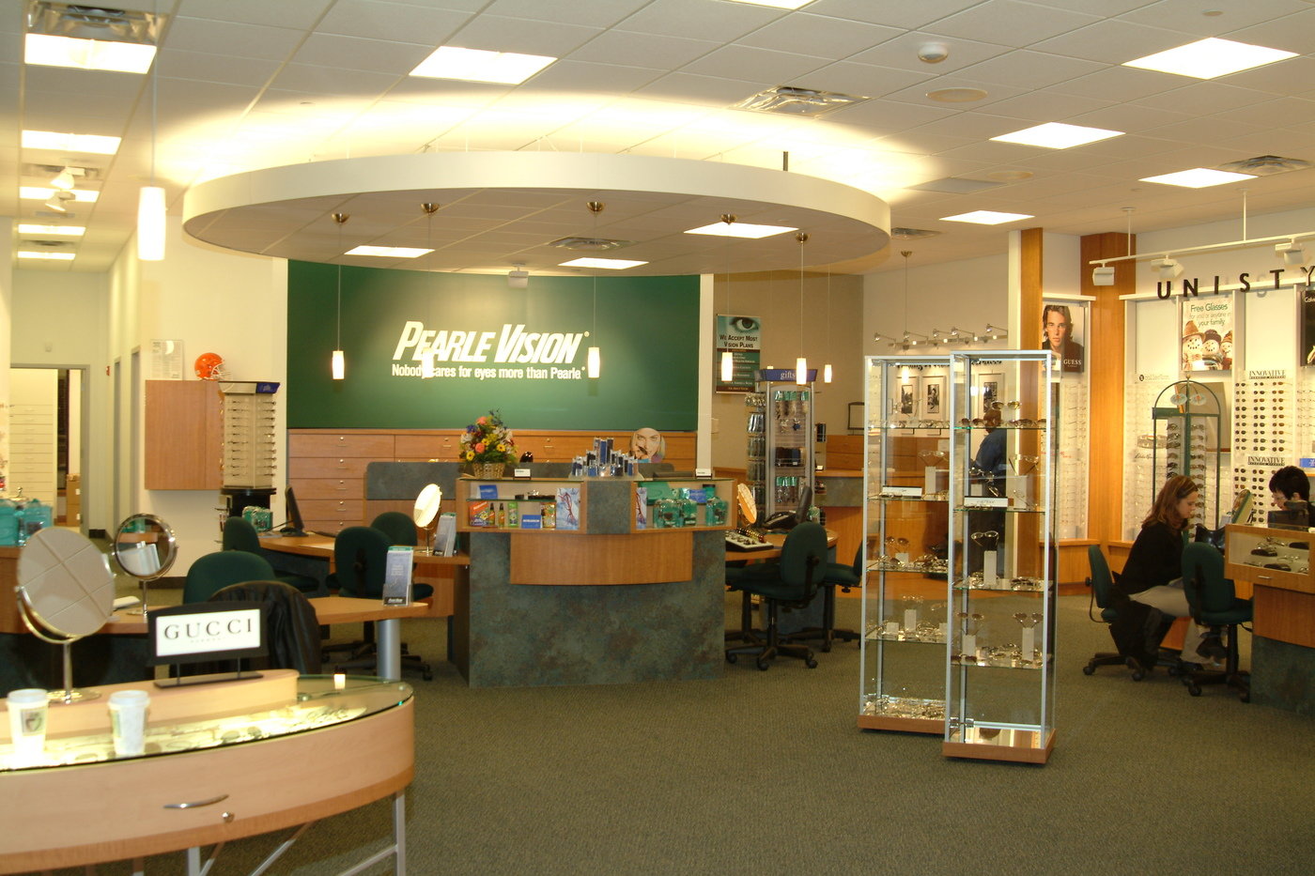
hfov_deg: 53.1
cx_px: 658
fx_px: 1315
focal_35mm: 36
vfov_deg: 36.9
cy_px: 438
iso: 400
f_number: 4.8
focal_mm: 24
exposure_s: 1/30
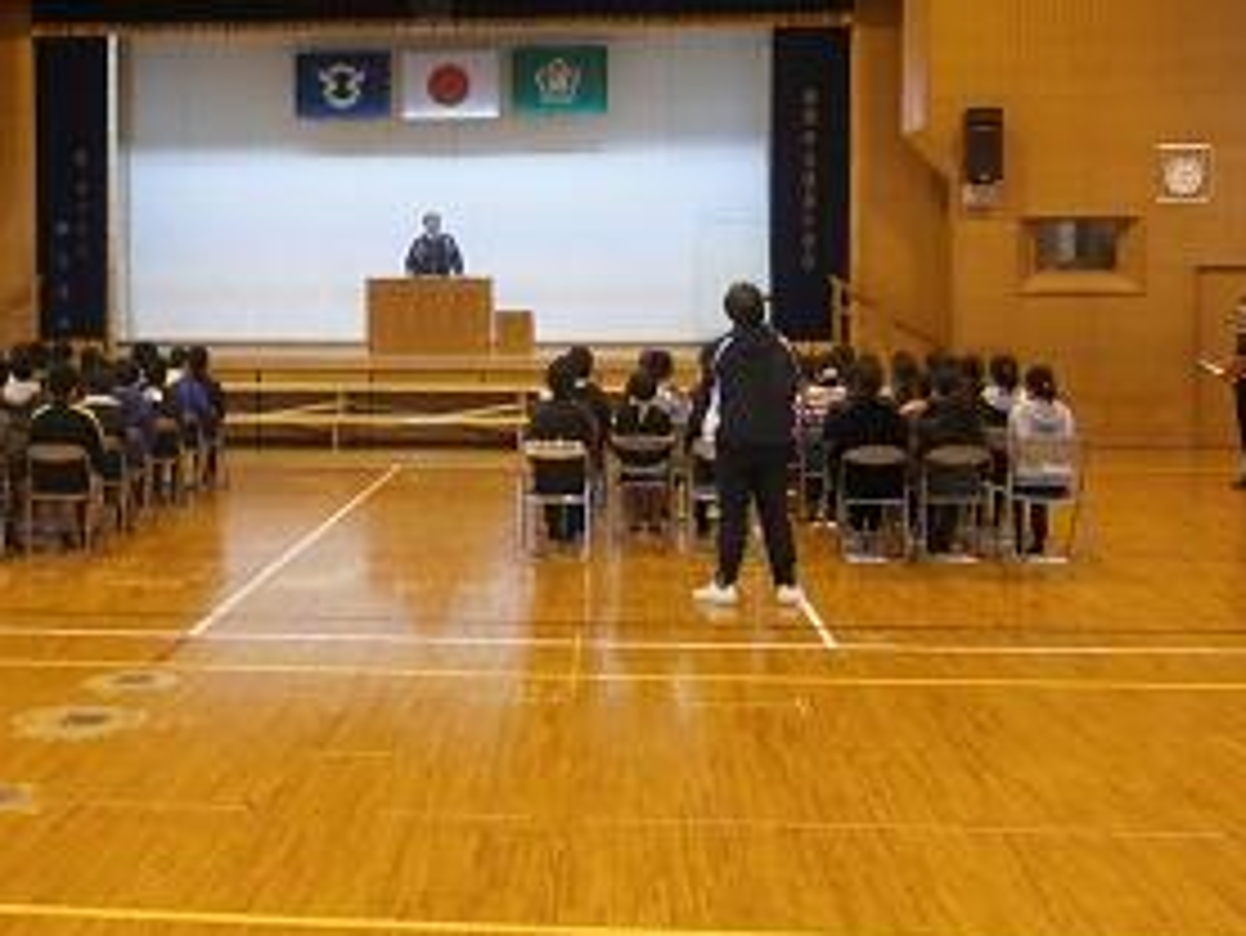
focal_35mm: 52
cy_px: 374
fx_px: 1873
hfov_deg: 36.5
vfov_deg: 28.0
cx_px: 427
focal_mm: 6.4
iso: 200
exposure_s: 1/20
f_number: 3.1
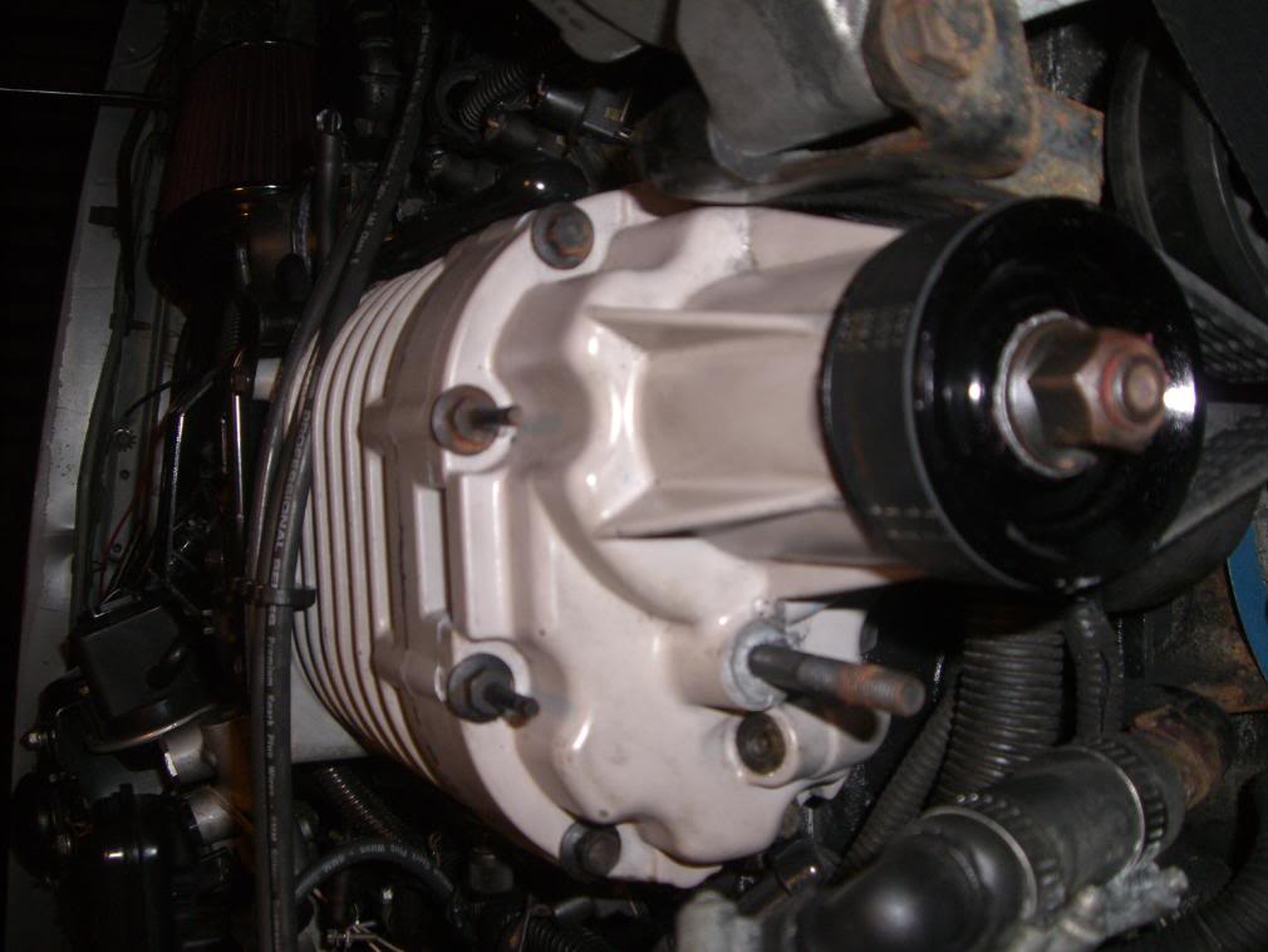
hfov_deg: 49.0
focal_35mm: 38
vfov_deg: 37.7
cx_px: 634
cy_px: 476
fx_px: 1392
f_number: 2.7
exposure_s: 1/60
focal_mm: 6.2
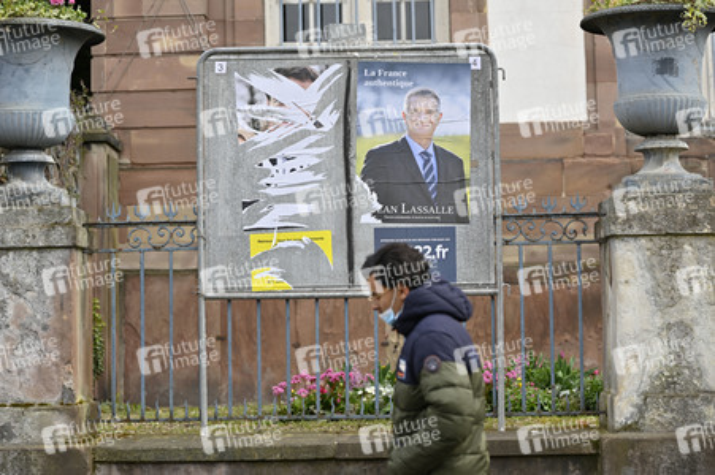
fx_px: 1548
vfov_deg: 17.5
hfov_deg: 26.0
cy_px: 238
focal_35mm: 78
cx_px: 358
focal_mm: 78
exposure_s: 1/800
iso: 80
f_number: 2.8
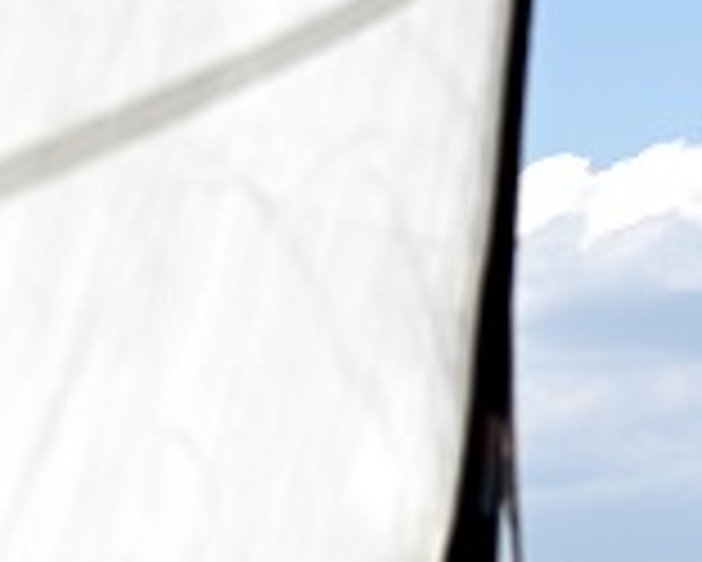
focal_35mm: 452
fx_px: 9397
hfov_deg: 4.1
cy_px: 641
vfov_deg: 3.4
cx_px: 2030
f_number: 4.5
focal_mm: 75
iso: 100
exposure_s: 1/1600
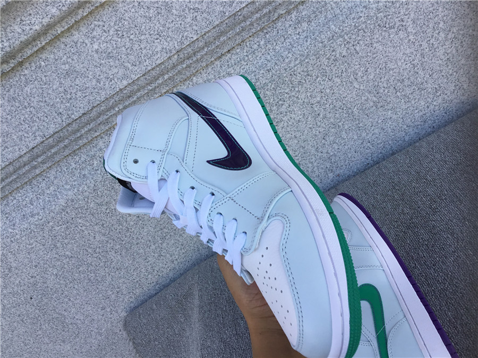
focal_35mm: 31
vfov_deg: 45.4
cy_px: 179
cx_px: 239
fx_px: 428
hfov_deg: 58.4
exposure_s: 1/292
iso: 25
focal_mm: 3.3
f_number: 2.4
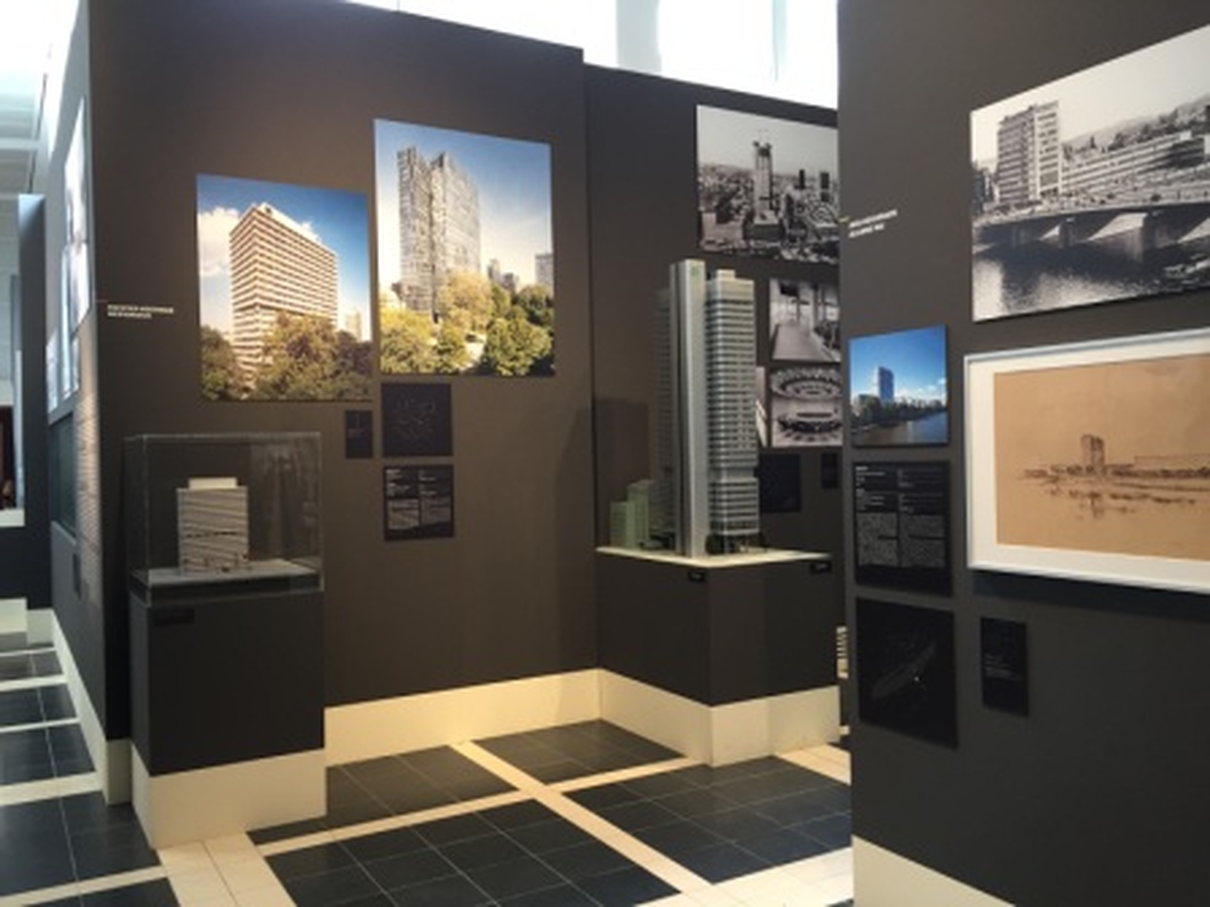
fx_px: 1014
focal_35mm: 29
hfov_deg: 61.7
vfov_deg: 48.2
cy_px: 454
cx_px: 605
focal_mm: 4.15
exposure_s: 1/30
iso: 100
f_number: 2.2
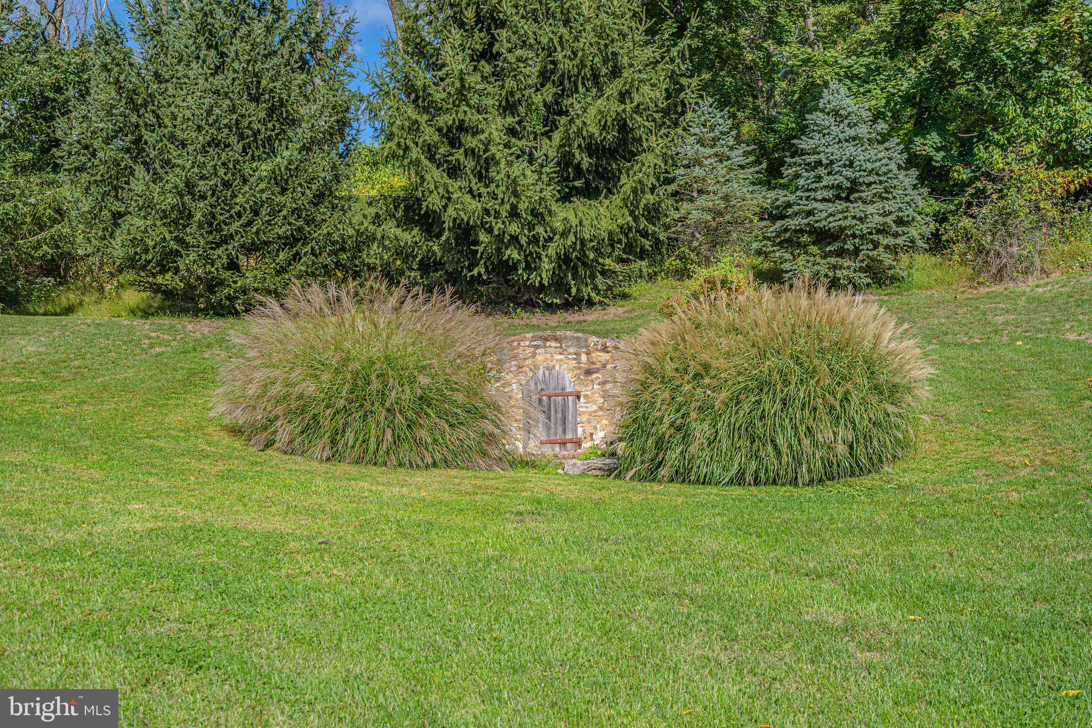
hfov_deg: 54.4
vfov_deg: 37.8
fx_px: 1062
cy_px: 364
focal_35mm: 35
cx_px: 546
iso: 320
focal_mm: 35
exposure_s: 1/6400
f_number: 7.1
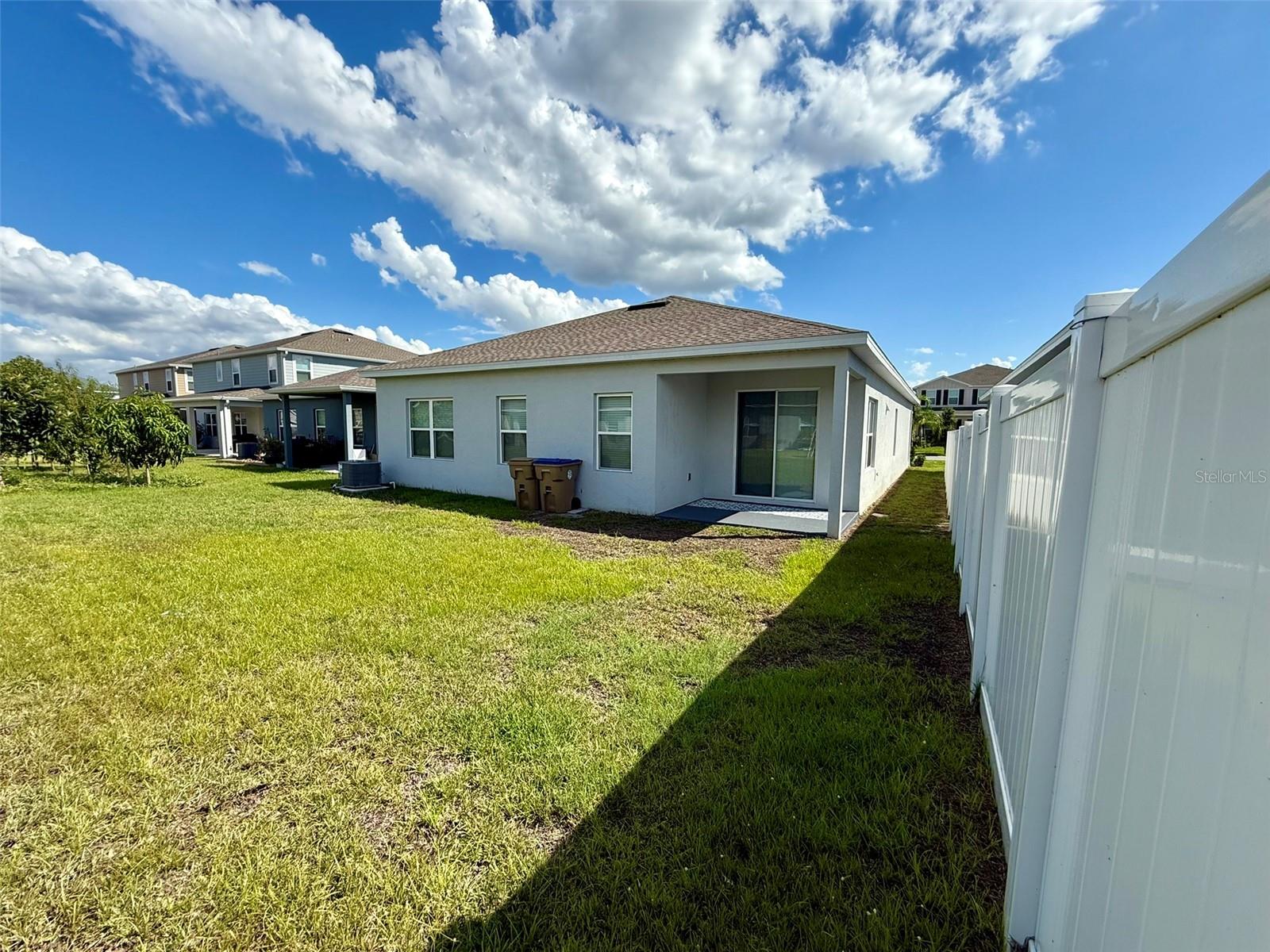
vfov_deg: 85.7
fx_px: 514
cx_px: 635
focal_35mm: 14
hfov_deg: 102.1
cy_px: 476
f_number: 2.2
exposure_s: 1/1901
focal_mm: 2.22
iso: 50
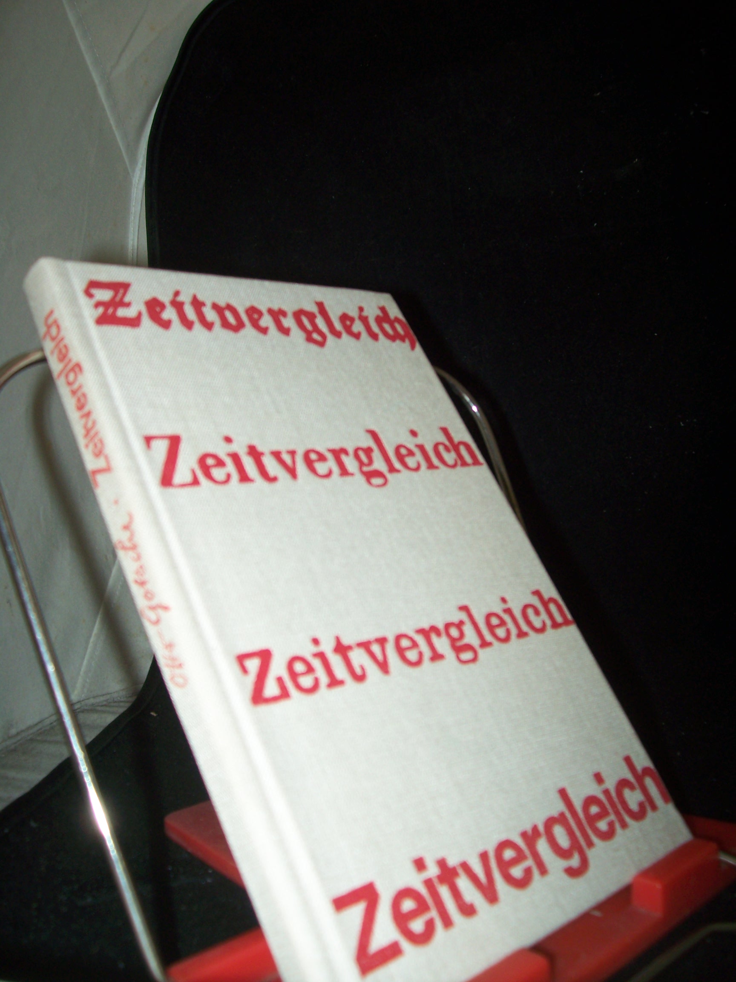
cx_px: 368
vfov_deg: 54.0
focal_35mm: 34
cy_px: 491
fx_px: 964
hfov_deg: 41.8
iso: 80
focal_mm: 5.6
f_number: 2.7
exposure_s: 1/60
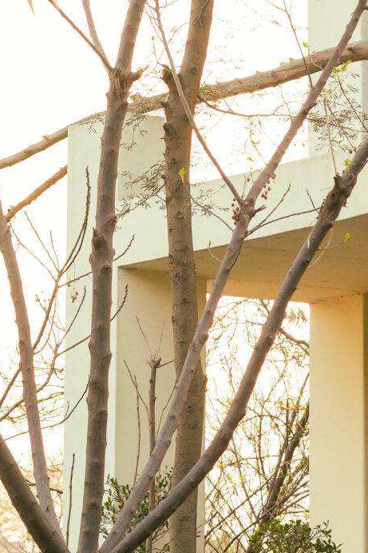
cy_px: 243
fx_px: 2838
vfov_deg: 11.1
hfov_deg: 7.2
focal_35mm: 185
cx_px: 633
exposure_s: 1/160
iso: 640
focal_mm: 50
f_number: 5
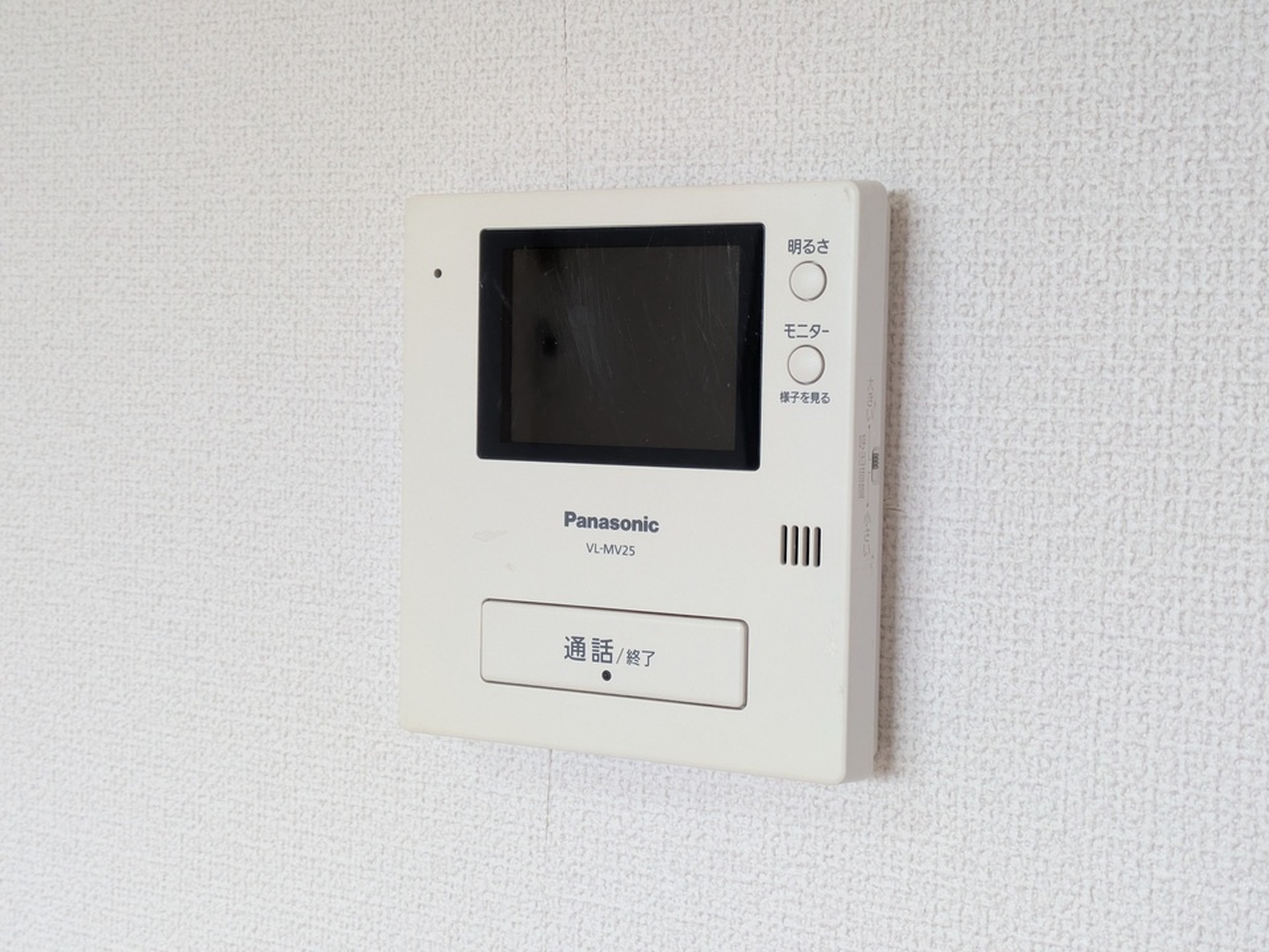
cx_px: 634
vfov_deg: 28.6
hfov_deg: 37.5
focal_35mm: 51
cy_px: 476
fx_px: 1870
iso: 126
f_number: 1.89
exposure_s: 1/120
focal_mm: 5.43
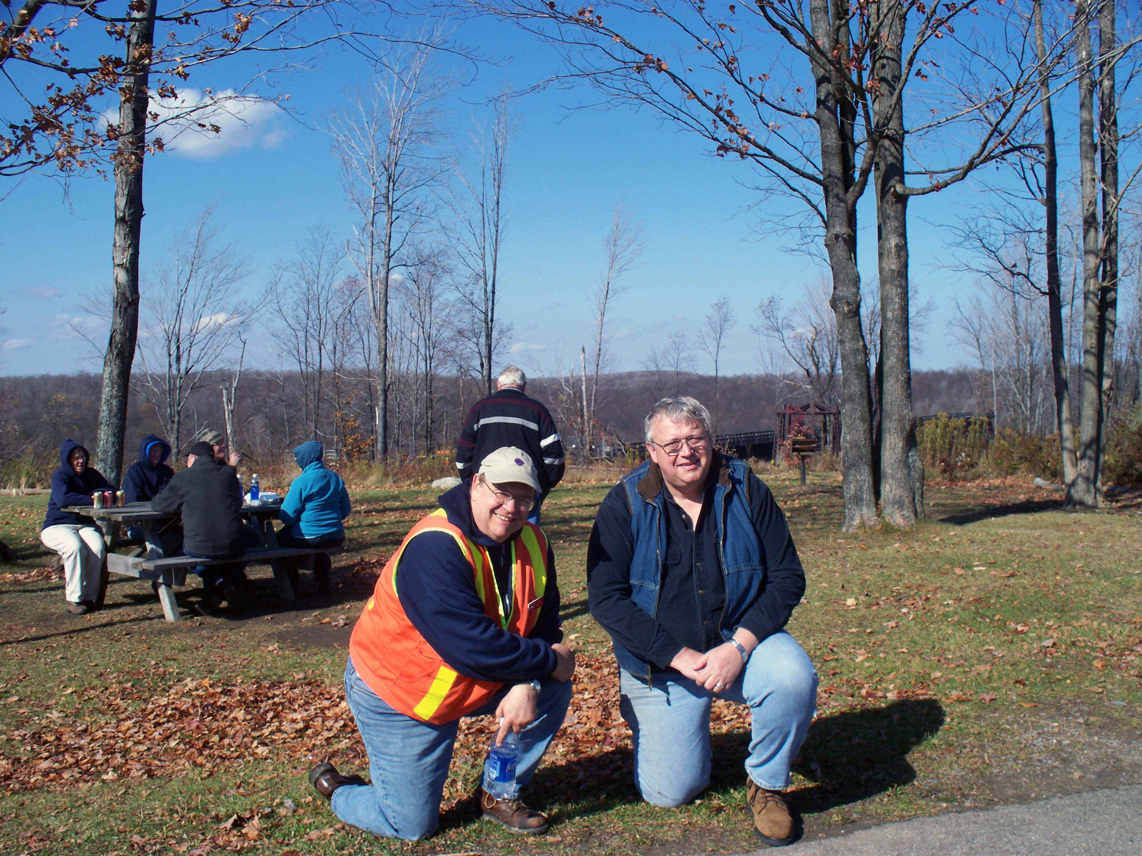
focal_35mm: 36
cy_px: 428
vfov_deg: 39.7
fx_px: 1188
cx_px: 571
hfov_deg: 51.4
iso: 64
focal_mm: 7.54
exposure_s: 1/400
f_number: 5
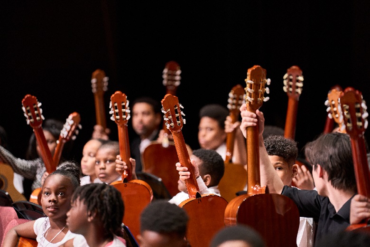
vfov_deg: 7.5
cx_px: 185
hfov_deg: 11.3
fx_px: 1870
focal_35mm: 182
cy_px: 124
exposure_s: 1/200
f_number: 2.8
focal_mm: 182
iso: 2000
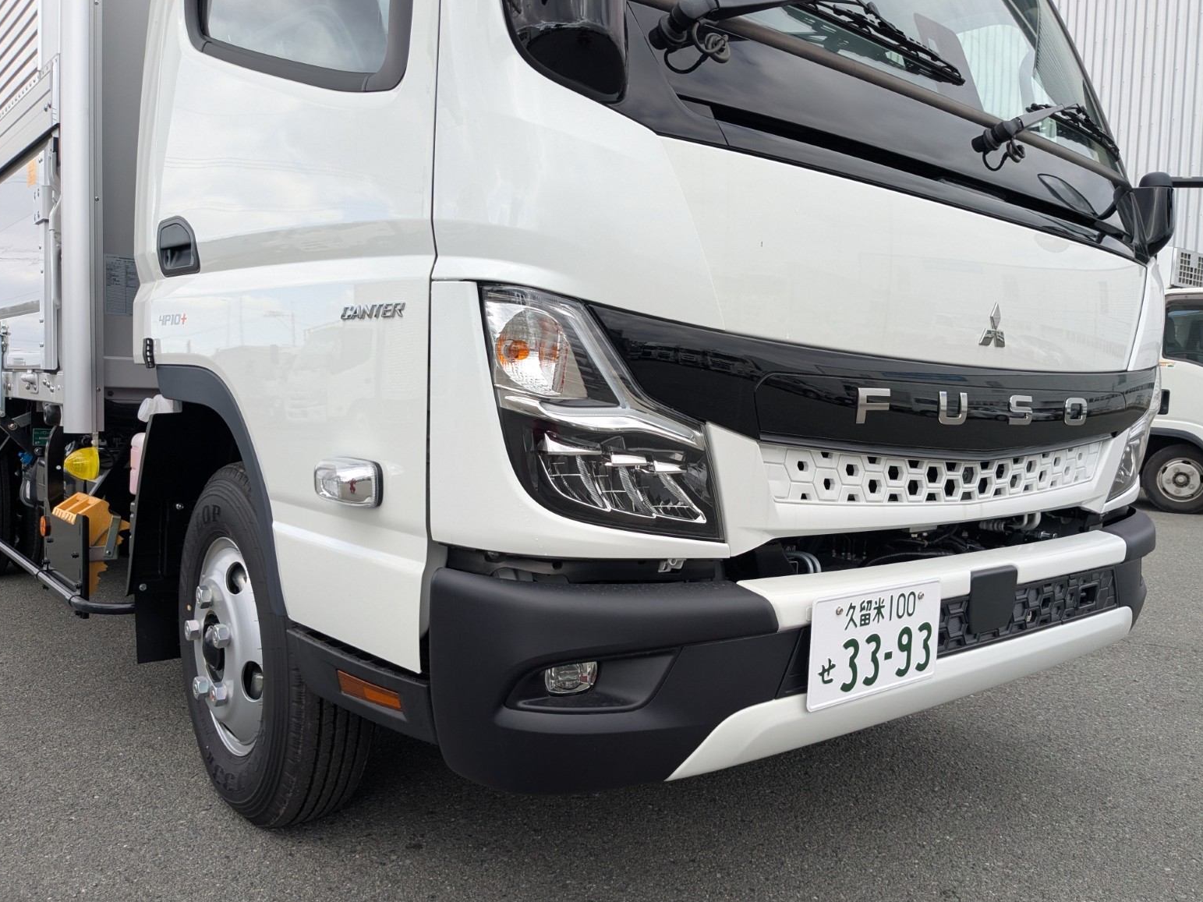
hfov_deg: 63.4
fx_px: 973
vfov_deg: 49.7
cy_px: 465
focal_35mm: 28
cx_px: 613
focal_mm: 4.38
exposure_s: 1/1376
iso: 75
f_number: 1.73
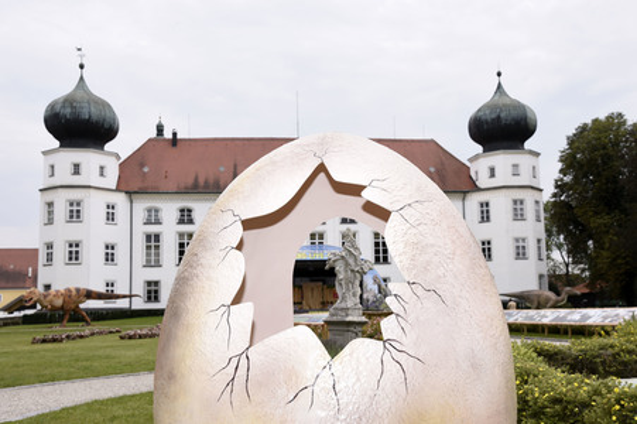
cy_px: 212
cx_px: 318
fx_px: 813
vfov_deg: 29.2
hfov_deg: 42.8
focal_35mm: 46
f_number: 9
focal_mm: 46
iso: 200
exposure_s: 1/160
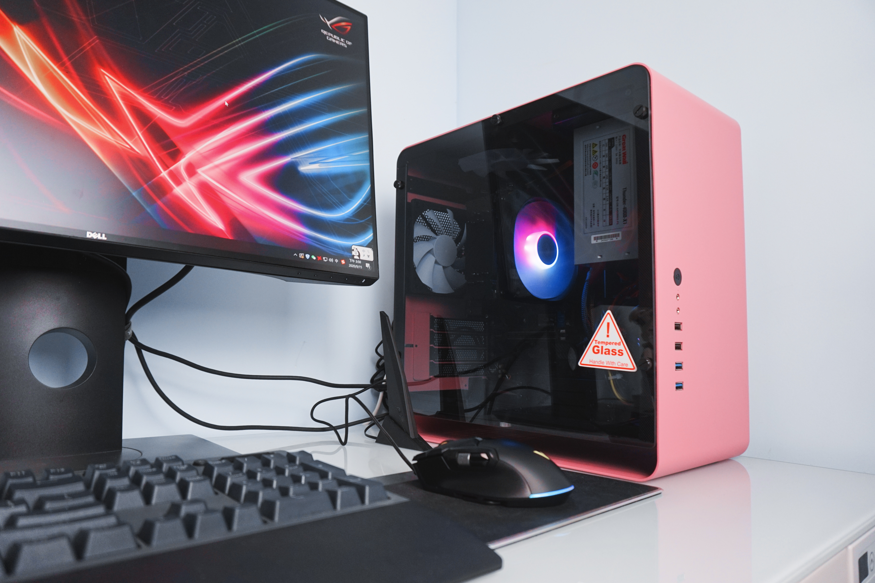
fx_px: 583
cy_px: 292
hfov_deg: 73.8
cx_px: 438
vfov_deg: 53.1
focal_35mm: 24
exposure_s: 1/60
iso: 320
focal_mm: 16
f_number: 4
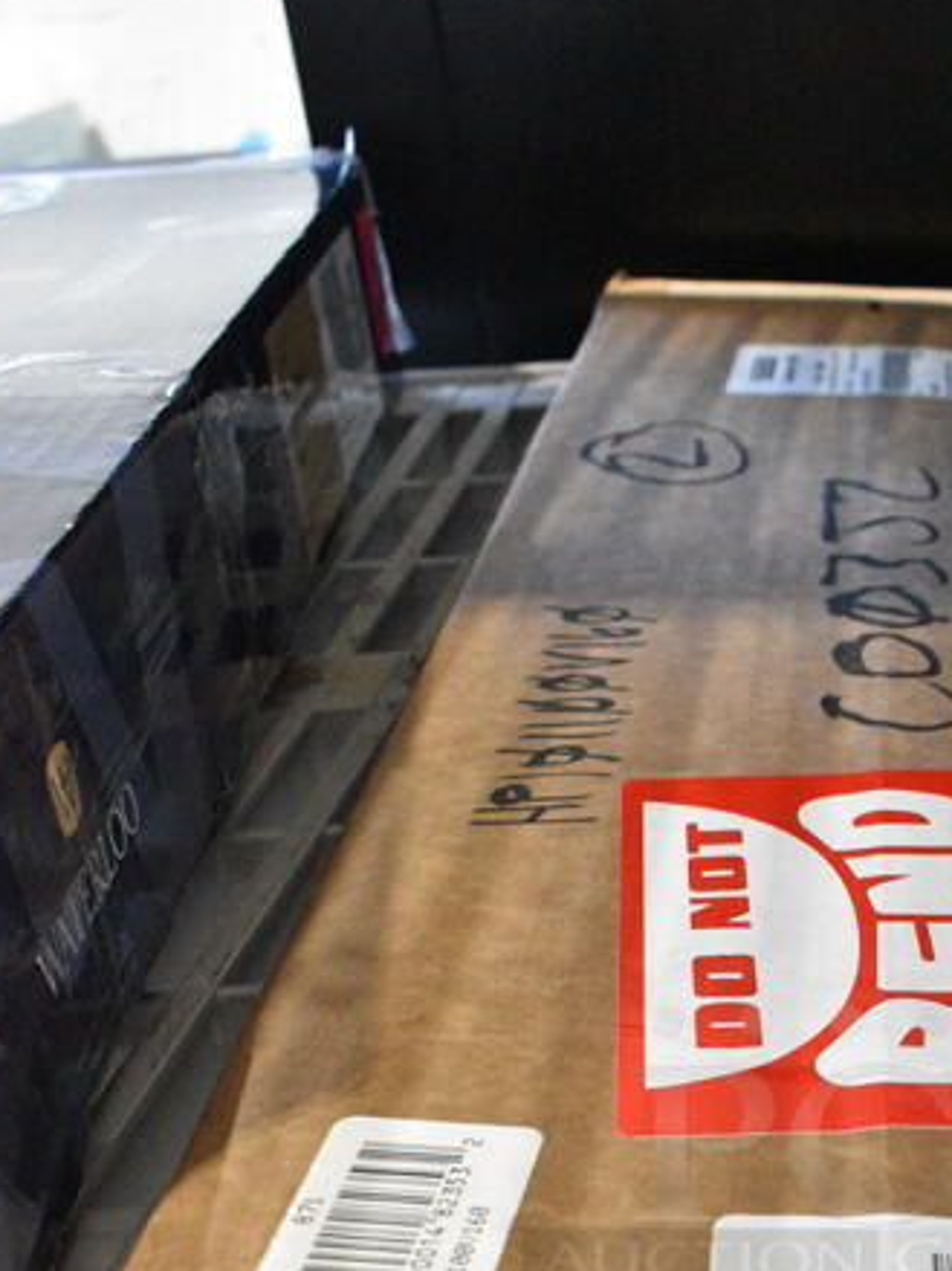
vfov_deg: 33.7
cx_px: 845
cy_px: 1139
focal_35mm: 54
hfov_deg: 26.2
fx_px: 1981
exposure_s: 1/160
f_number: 6.3
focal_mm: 18
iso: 6400
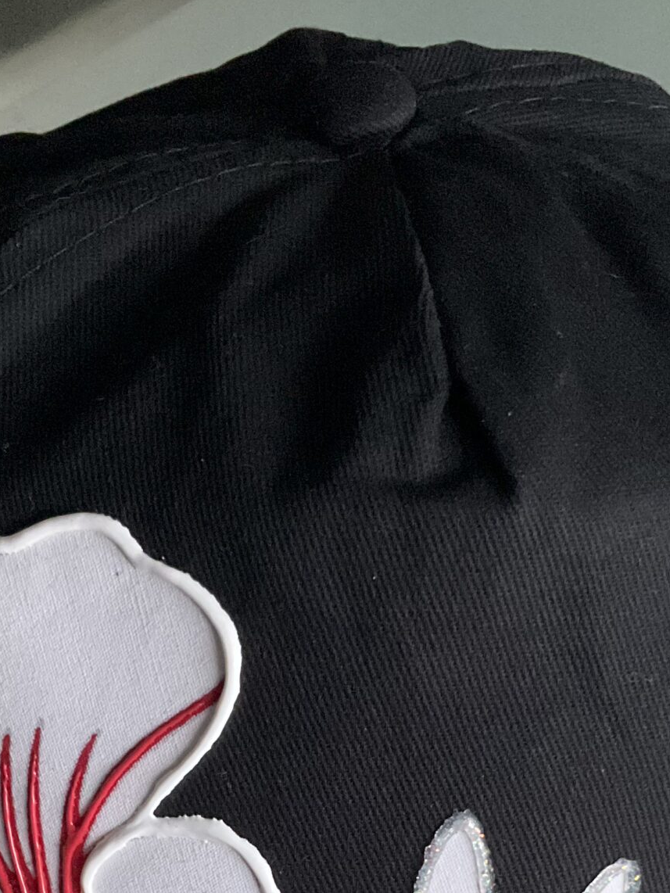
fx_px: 1677
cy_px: 956
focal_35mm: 65
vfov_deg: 27.5
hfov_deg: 22.6
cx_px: 360
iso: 500
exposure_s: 1/30
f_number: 1.8
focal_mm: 3
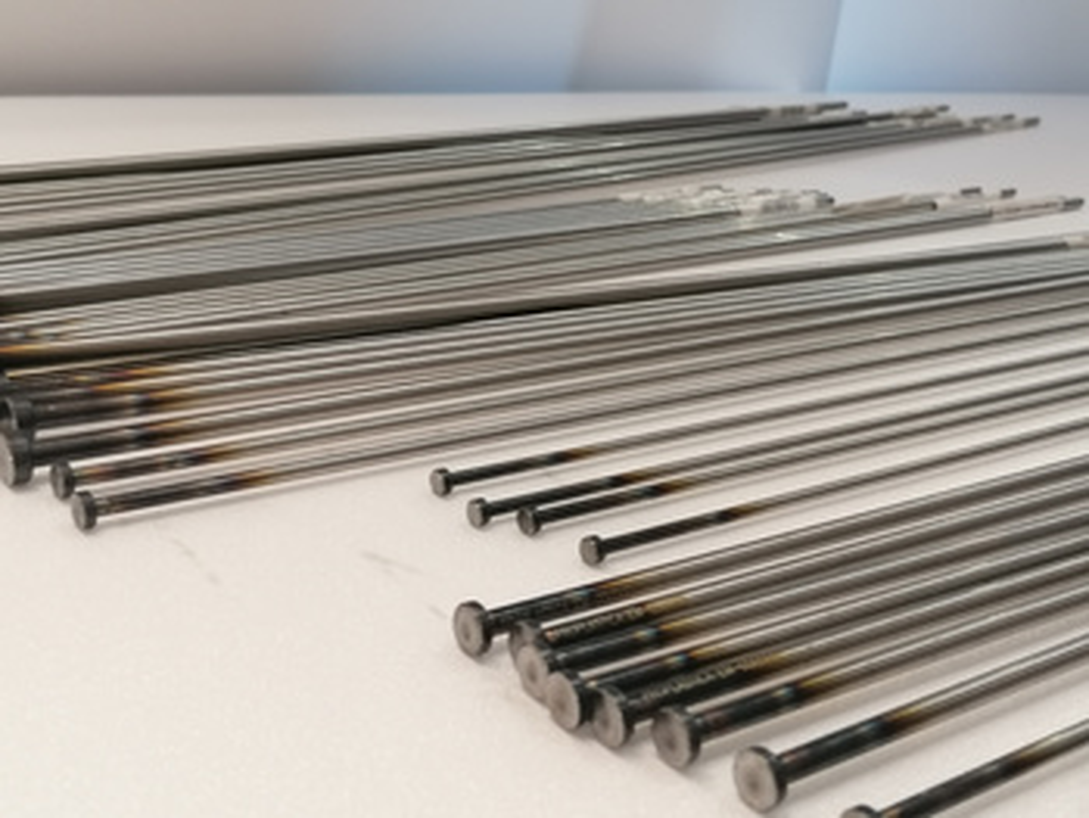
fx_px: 1574
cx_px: 544
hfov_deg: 38.2
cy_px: 409
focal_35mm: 50
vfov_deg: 29.1
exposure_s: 1/33.3
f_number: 1.8
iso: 125
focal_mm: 4.75
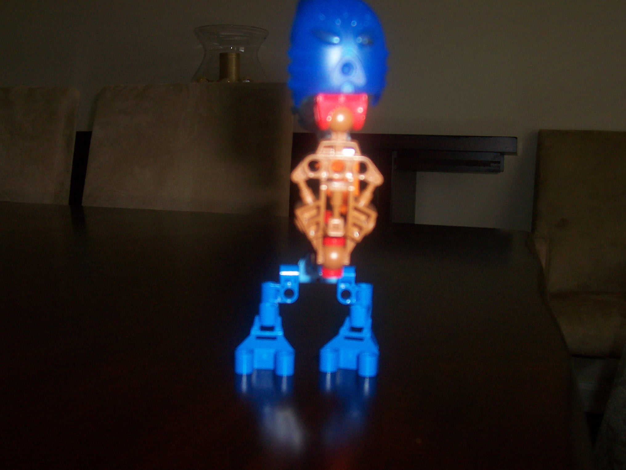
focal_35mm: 37
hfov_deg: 50.1
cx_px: 313
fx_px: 669
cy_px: 235
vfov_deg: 38.7
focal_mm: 5.6
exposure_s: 1/60
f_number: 2.8
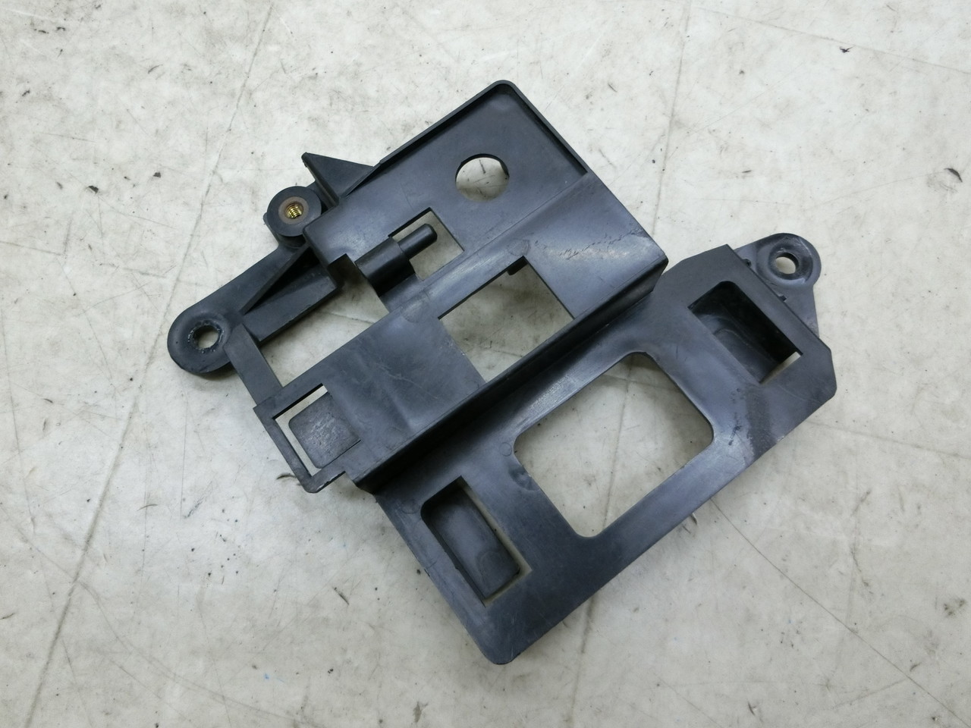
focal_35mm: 25
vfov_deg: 54.9
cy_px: 364
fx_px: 701
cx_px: 486
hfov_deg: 69.4
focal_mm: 4.5
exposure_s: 1/60
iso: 400
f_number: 3.5
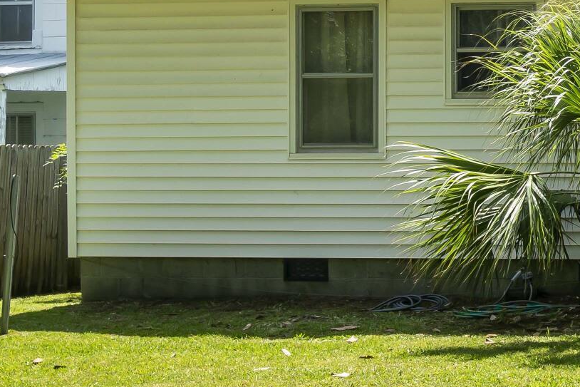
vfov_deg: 19.0
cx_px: 809
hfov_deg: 23.8
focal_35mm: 72
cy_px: 204
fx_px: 1158
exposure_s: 1/100
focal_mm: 13
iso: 160
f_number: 8
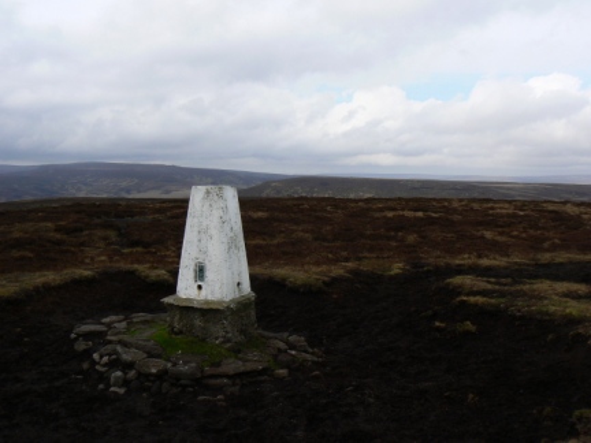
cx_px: 296
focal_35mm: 36
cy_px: 222
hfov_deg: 51.4
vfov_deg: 39.7
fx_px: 615
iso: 80
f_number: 6.3
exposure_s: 1/400
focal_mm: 6
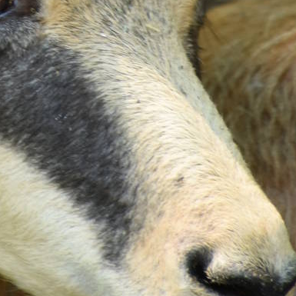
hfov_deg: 1.1
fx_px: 15363
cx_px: 47
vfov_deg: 1.1
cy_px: -53
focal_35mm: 1588
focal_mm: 300
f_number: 6.3
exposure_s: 1/80
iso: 640
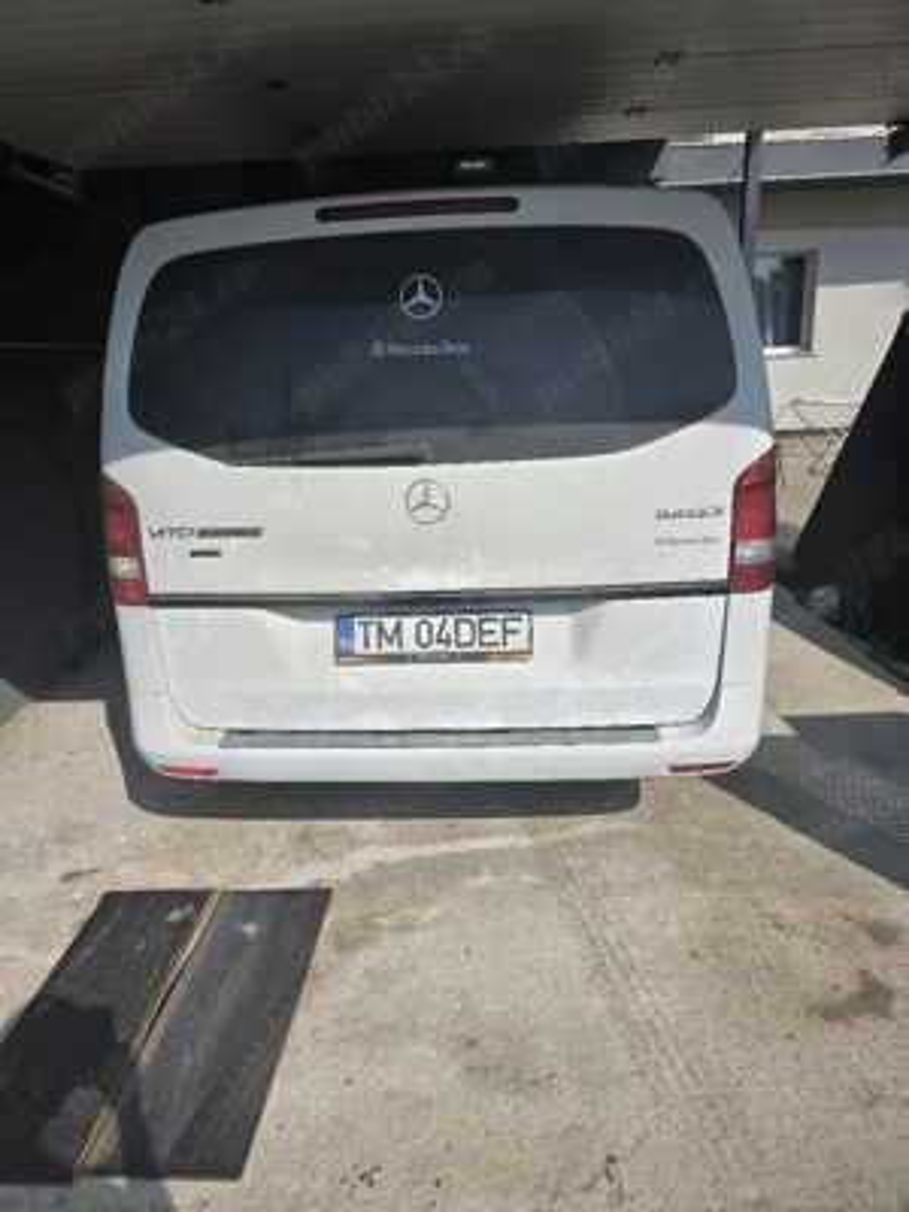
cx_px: 454
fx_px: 805
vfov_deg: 73.9
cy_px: 606
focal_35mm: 23
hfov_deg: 58.9
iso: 80
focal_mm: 6.3
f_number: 1.7
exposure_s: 1/10000
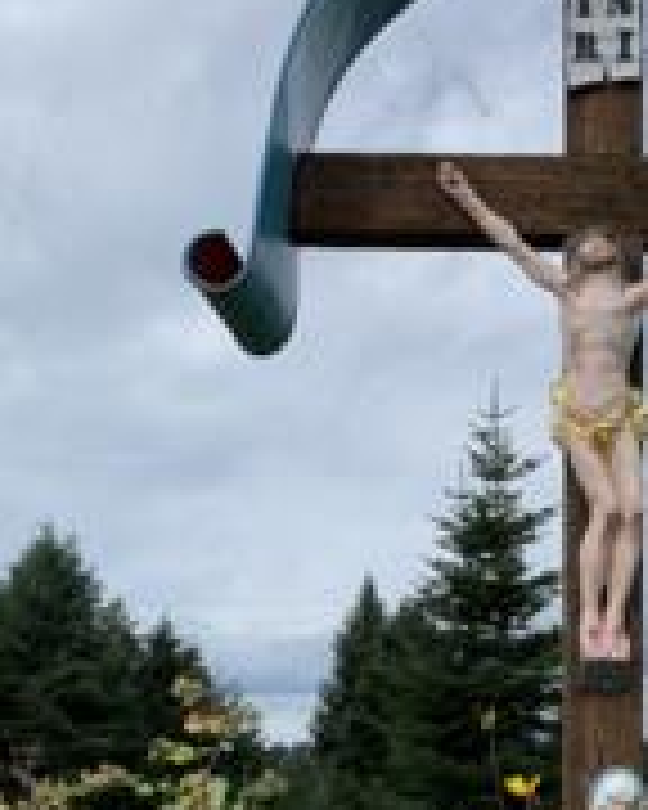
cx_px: 562
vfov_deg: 29.1
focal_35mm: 62
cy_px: 747
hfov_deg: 24.0
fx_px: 1486
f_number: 1.8
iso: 25
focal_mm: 4.25
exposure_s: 1/2611
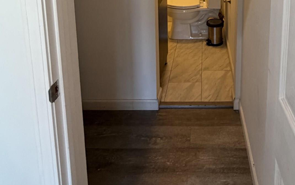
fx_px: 257
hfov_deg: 57.9
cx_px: 203
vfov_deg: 32.3
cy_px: -40
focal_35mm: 32
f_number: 2.2
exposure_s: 1/60
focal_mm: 2.22
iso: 250
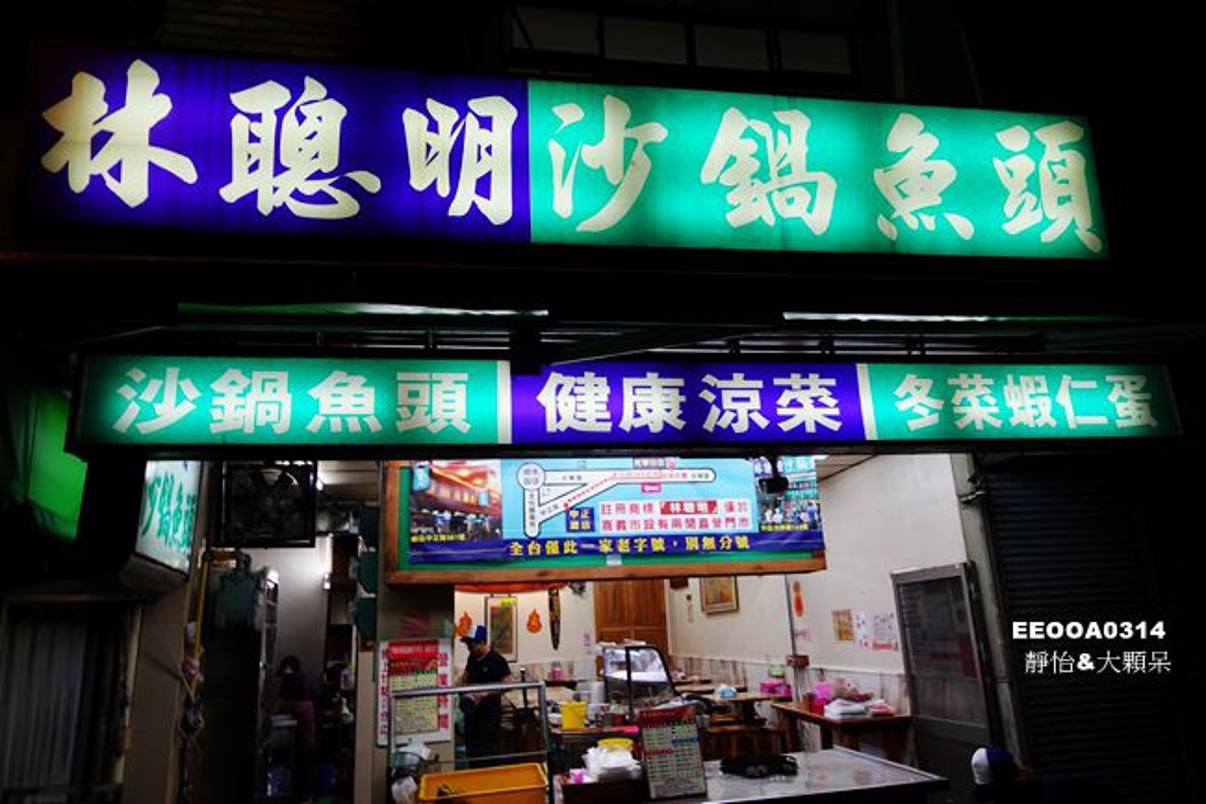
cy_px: 402
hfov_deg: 73.8
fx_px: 804
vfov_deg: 53.1
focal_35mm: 24
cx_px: 603
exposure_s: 1/40
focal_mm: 8.8
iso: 125
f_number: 2.8
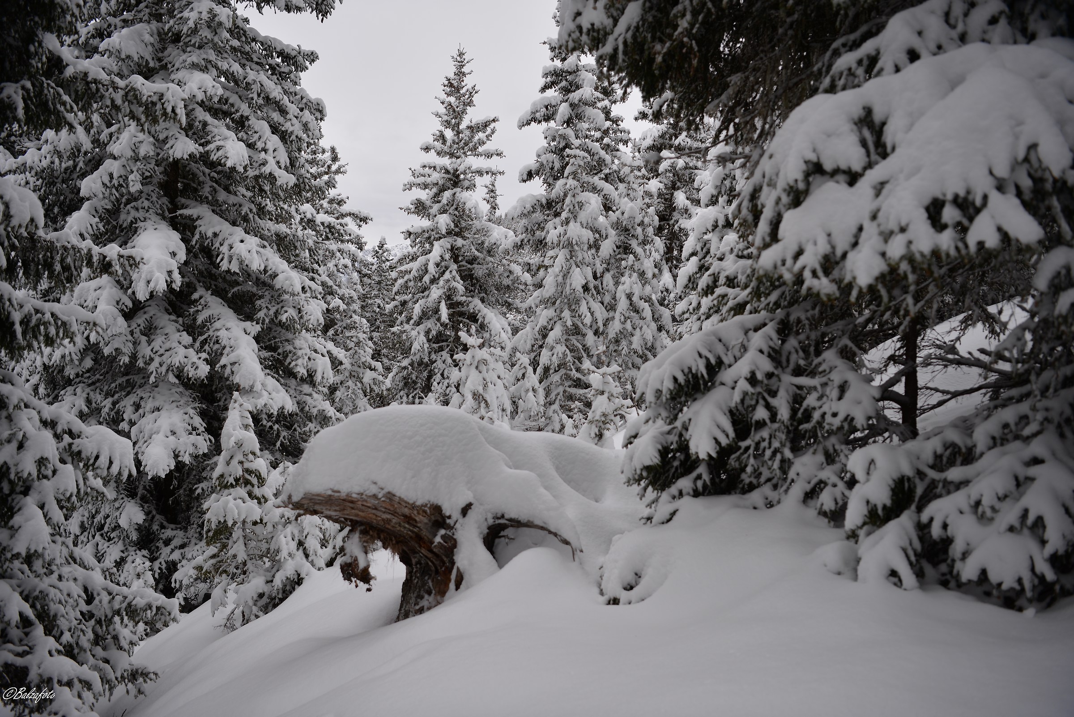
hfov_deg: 73.7
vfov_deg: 53.2
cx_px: 537
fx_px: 716
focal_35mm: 24
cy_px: 358
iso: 100
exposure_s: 1/1000
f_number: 2.8
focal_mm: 24
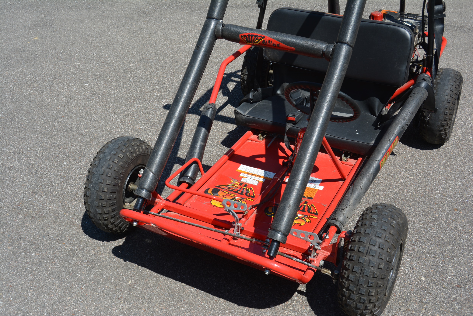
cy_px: 158
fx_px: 552
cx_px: 236
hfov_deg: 46.4
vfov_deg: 31.9
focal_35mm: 42
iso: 125
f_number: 8
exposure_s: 1/250
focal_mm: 28
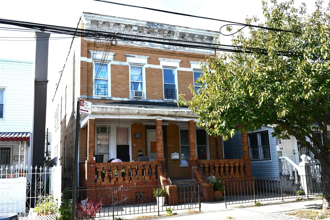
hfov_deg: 53.1
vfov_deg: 36.9
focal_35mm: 36
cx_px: 165
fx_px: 330
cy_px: 110
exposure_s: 1/250
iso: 125
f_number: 8
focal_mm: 24
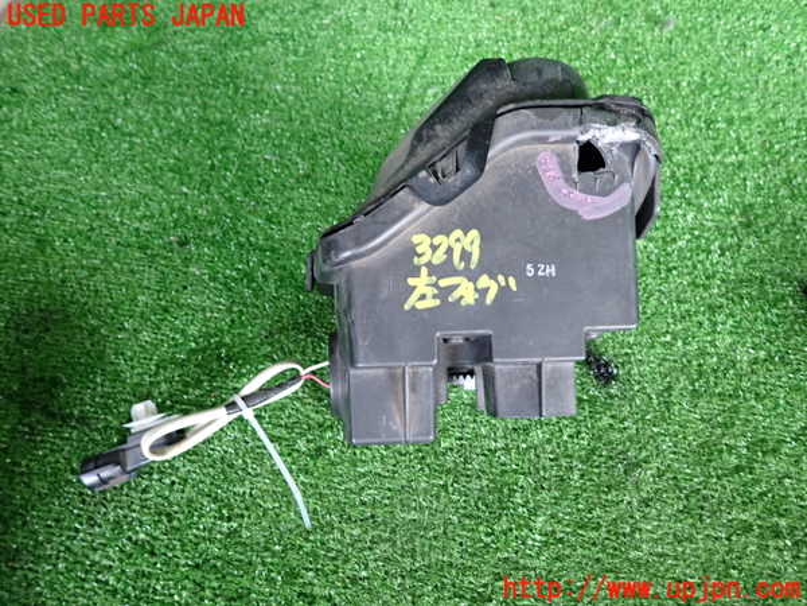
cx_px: 404
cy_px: 303
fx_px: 583
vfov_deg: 54.9
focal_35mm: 25
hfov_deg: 69.4
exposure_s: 1/30
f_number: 2
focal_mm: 4.5
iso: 200
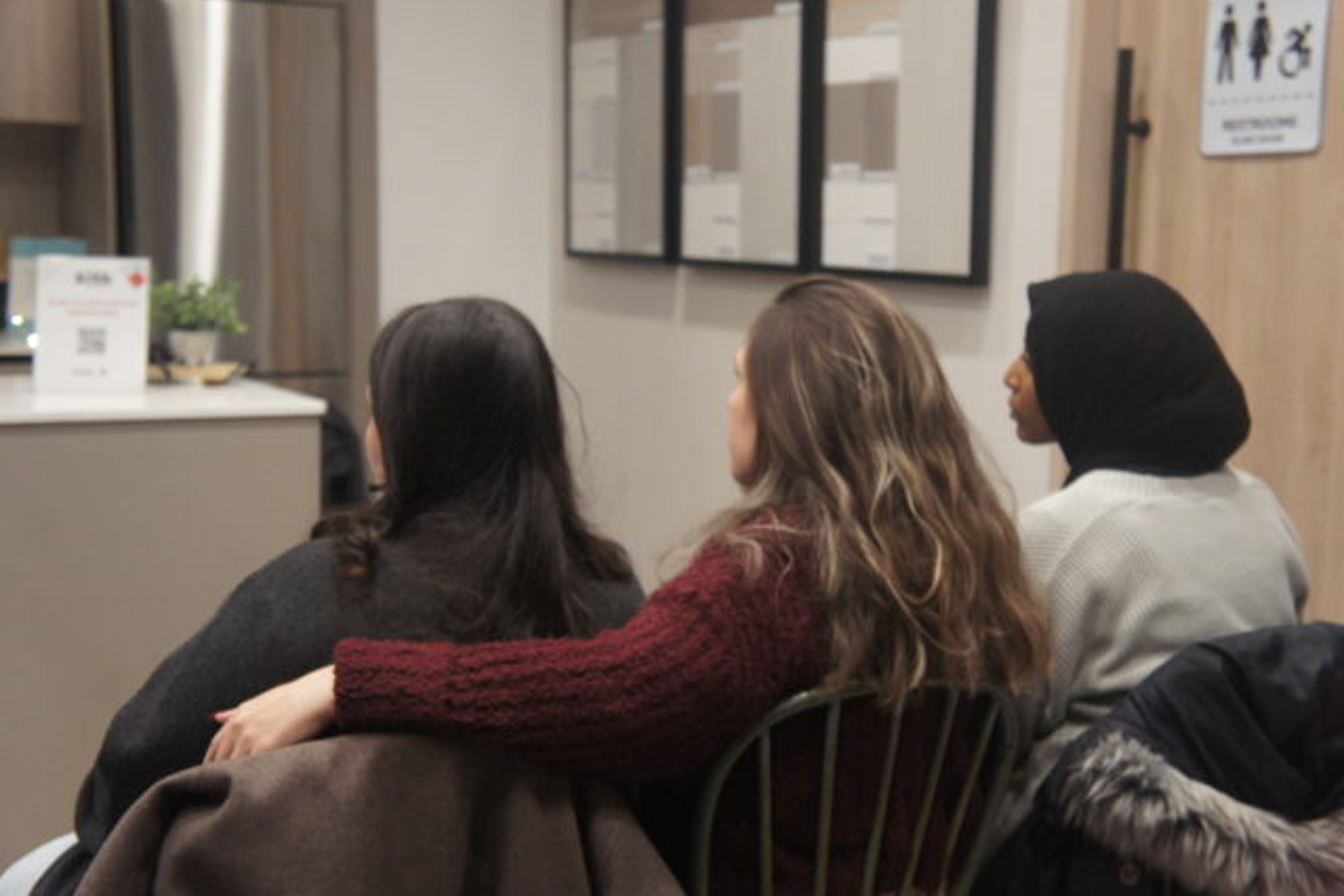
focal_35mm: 58
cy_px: 447
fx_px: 2165
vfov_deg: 23.4
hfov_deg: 34.5
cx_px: 679
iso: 1600
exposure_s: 1/80
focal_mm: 38
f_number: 4.5
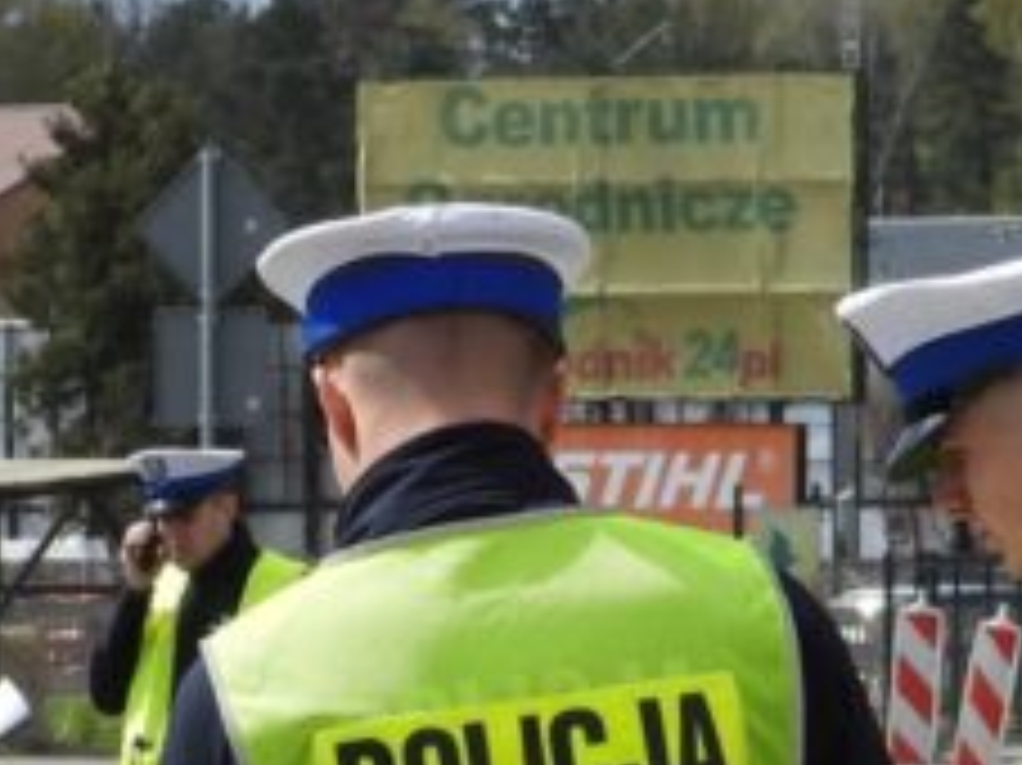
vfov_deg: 4.3
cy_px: 1395
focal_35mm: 339
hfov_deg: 5.8
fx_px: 10003
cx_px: 194
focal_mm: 13.5
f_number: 3.5
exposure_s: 1/1250
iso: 100
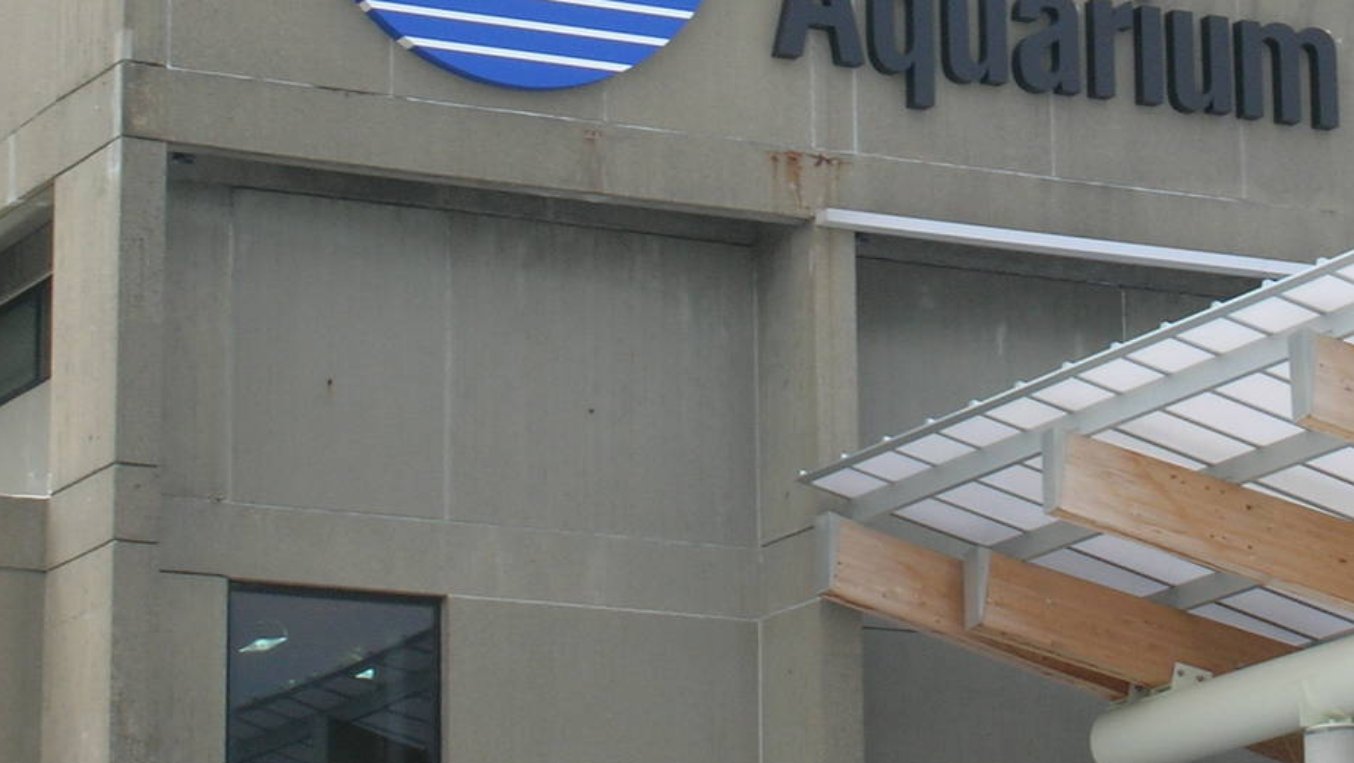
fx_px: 5818
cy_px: -35
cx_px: 922
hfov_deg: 13.3
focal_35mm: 162
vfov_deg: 7.5
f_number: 7.4
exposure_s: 1/72
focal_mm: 14.3
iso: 50
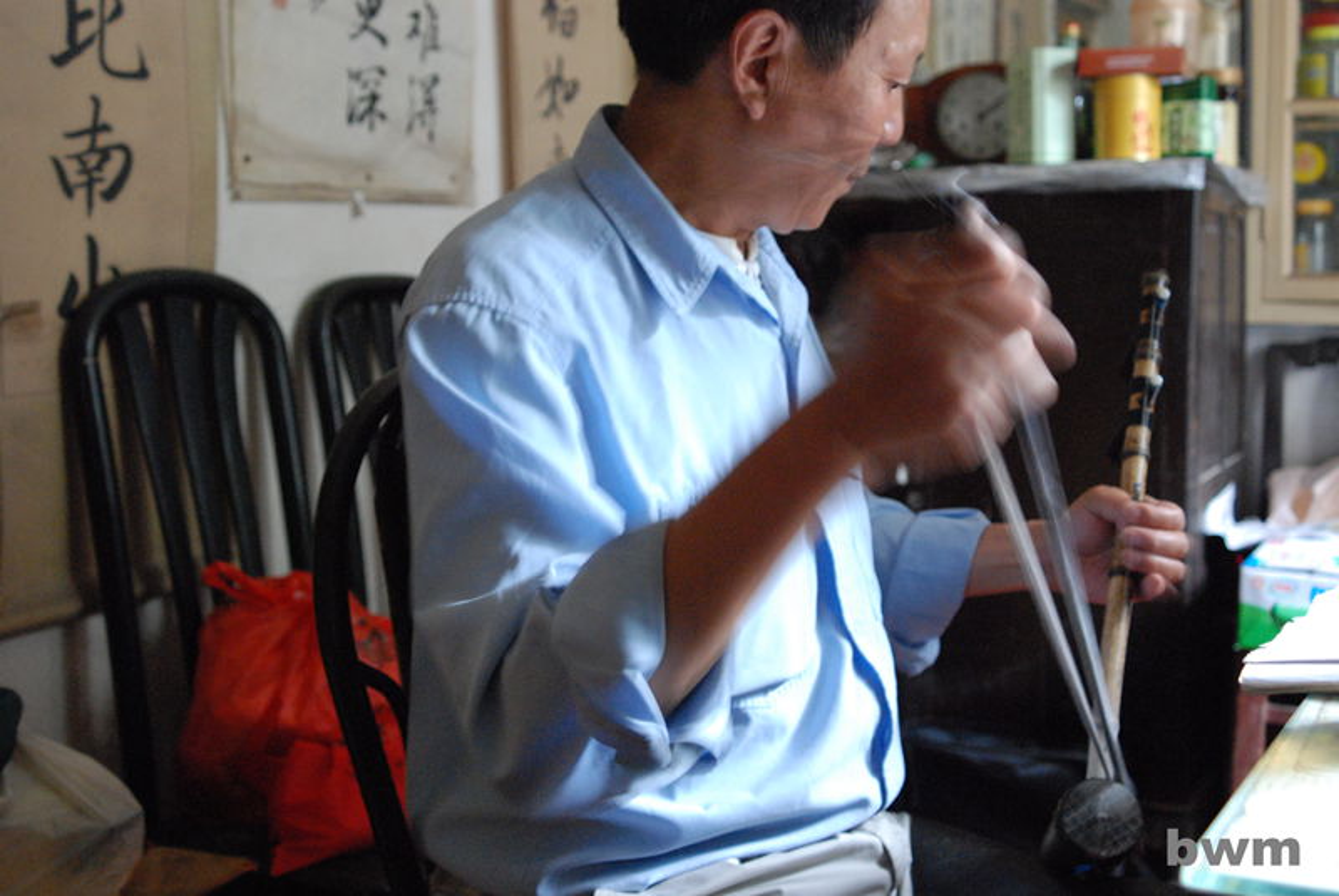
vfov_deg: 32.0
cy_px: 448
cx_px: 670
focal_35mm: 42
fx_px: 1564
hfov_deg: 46.4
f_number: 3.5
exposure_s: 1/13
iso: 1600
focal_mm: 28
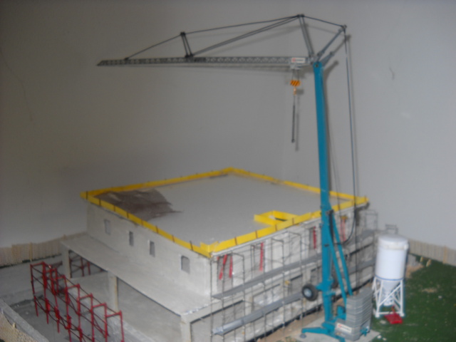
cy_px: 171
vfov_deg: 35.1
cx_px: 228
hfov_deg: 45.8
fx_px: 540
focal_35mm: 41
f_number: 3.1
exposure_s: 1/30
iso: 64
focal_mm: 6.72
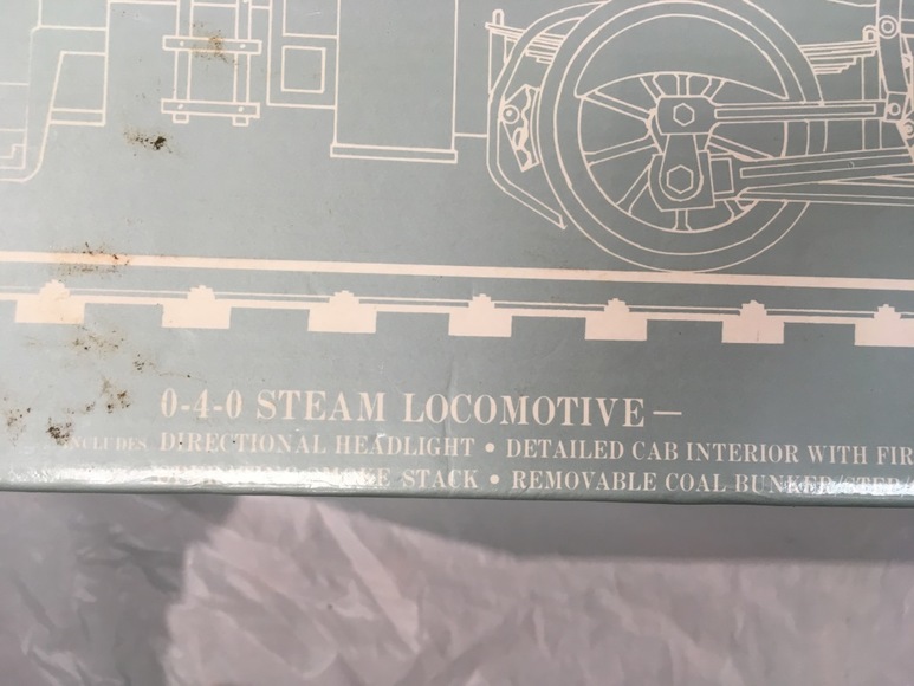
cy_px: 343
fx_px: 766
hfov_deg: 61.7
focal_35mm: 29
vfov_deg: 48.2
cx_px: 457
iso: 25
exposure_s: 1/30
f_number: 2.2
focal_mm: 4.15
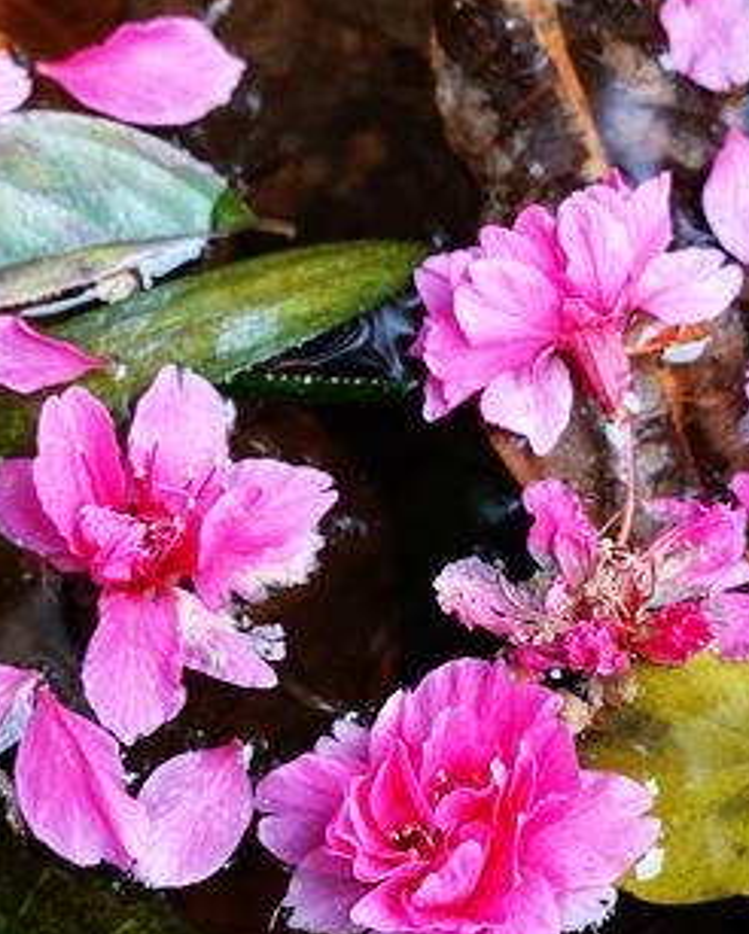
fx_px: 4291
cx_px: 445
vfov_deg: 12.4
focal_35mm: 155
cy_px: 628
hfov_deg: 10.0
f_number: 4
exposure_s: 1/80
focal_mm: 28.54
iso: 320
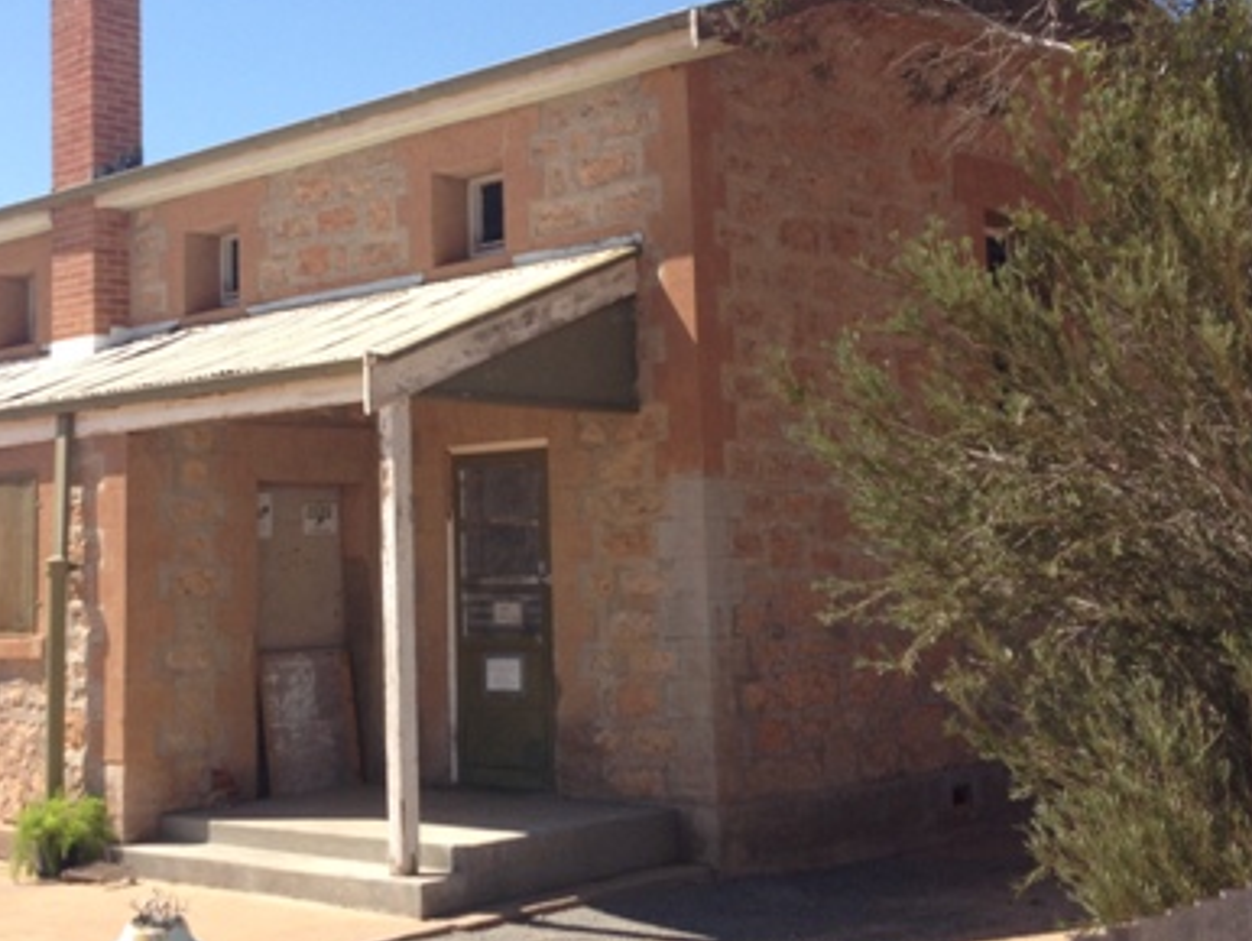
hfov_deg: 33.1
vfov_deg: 25.2
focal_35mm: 58
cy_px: 341
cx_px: 487
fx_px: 2099
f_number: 2.4
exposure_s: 1/1284
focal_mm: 4.28
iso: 50
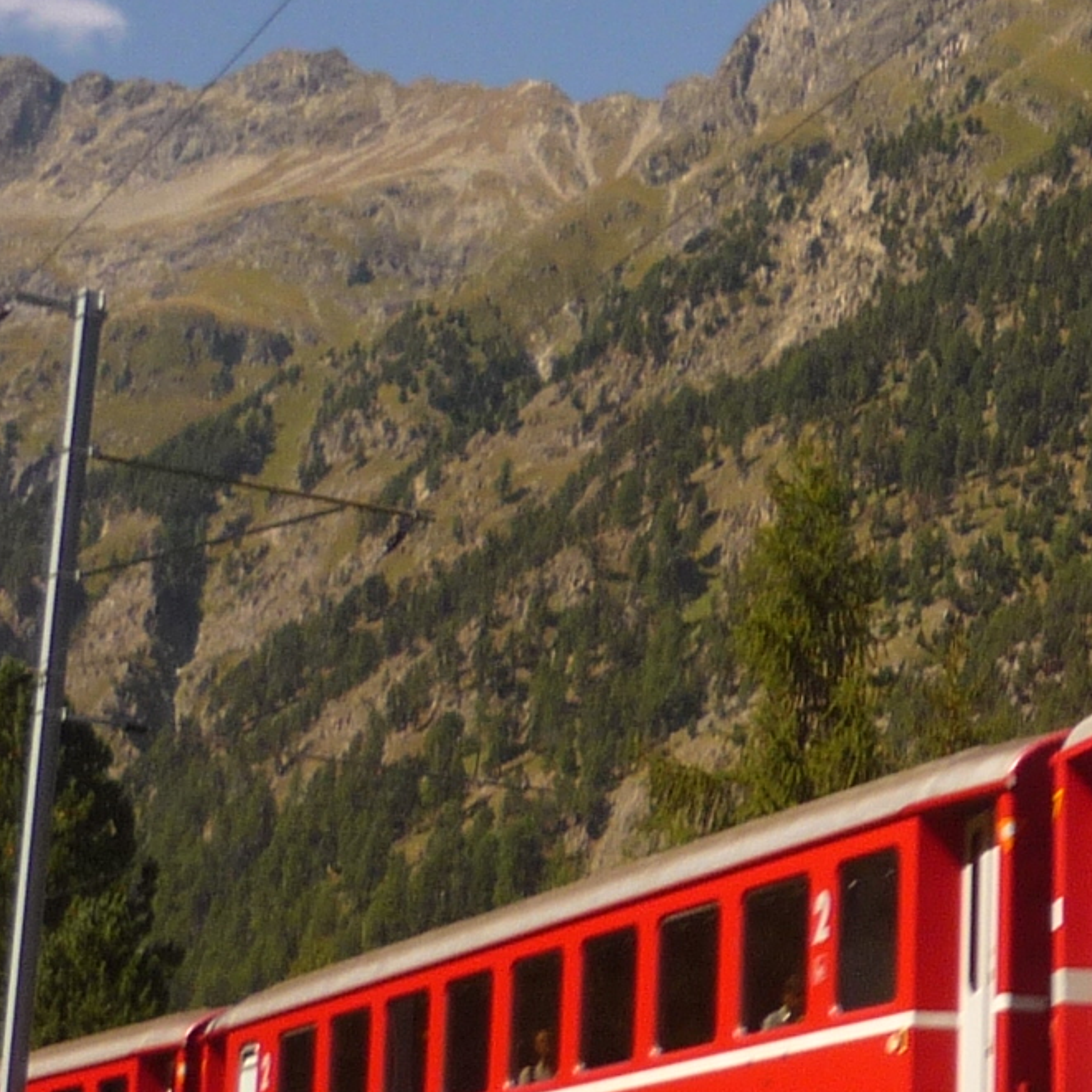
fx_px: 4033
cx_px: 1639
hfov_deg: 14.4
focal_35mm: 113
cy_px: 603
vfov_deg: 15.4
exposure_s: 1/160
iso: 100
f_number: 8
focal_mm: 5.5
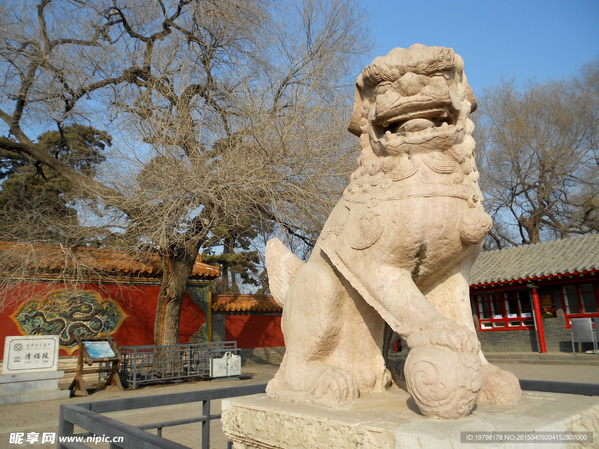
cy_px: 224
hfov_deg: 67.3
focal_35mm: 26
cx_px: 300
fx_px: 450
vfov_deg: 53.1
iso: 80
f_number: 3.2
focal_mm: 4.6
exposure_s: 1/800
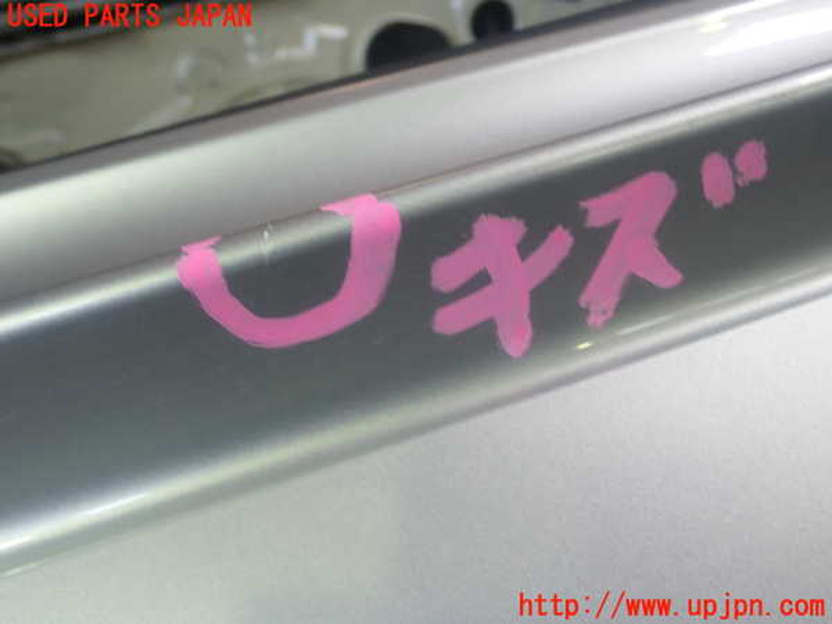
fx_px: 1058
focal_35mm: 44
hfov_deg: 42.9
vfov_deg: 32.9
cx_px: 416
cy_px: 312
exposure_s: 1/60
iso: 200
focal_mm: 7.84
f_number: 2.9
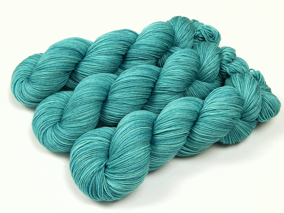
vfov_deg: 26.6
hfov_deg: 34.9
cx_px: 142
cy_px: 106
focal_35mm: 55
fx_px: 451
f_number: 3.8
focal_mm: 9.7
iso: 200
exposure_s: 1/40
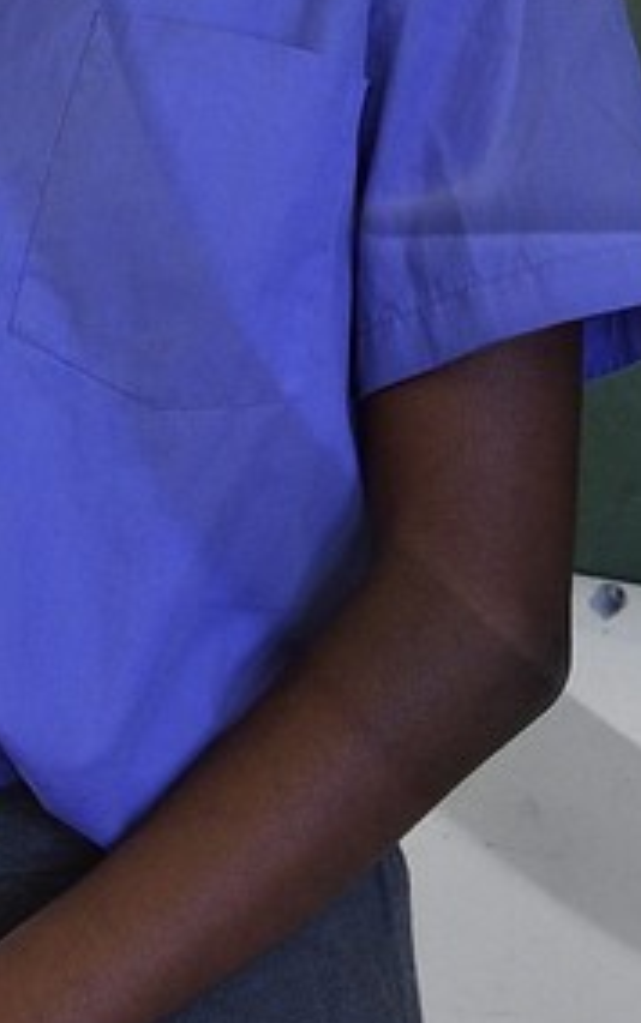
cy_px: -353
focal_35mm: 149
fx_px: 4156
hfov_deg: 8.3
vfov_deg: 13.5
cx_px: 1379
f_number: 6.3
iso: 800
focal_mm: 26
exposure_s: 1/125
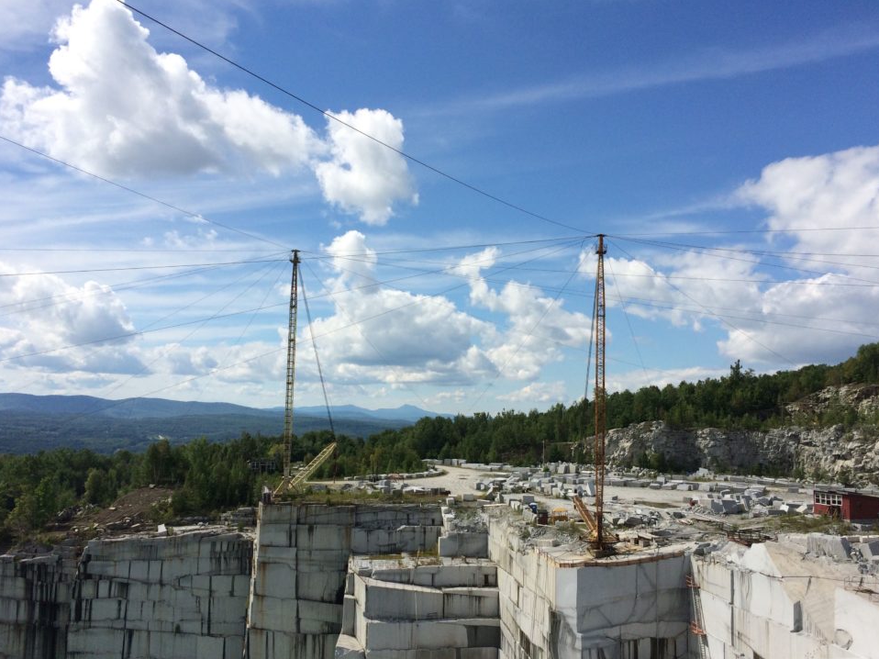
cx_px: 451
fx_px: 787
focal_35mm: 31
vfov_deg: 45.4
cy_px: 351
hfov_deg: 58.4
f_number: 2.2
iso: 32
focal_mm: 4.15
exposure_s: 1/4115
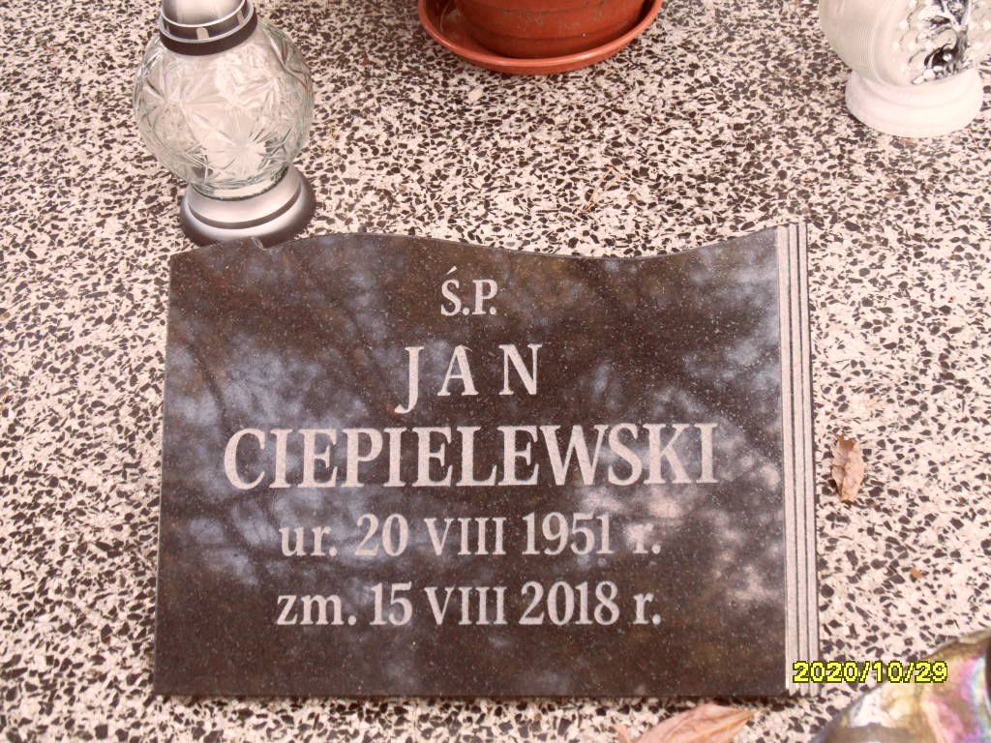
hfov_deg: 32.2
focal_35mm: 60
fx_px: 1718
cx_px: 496
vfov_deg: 24.4
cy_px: 372
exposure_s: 1/45
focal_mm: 10.3
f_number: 4
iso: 200
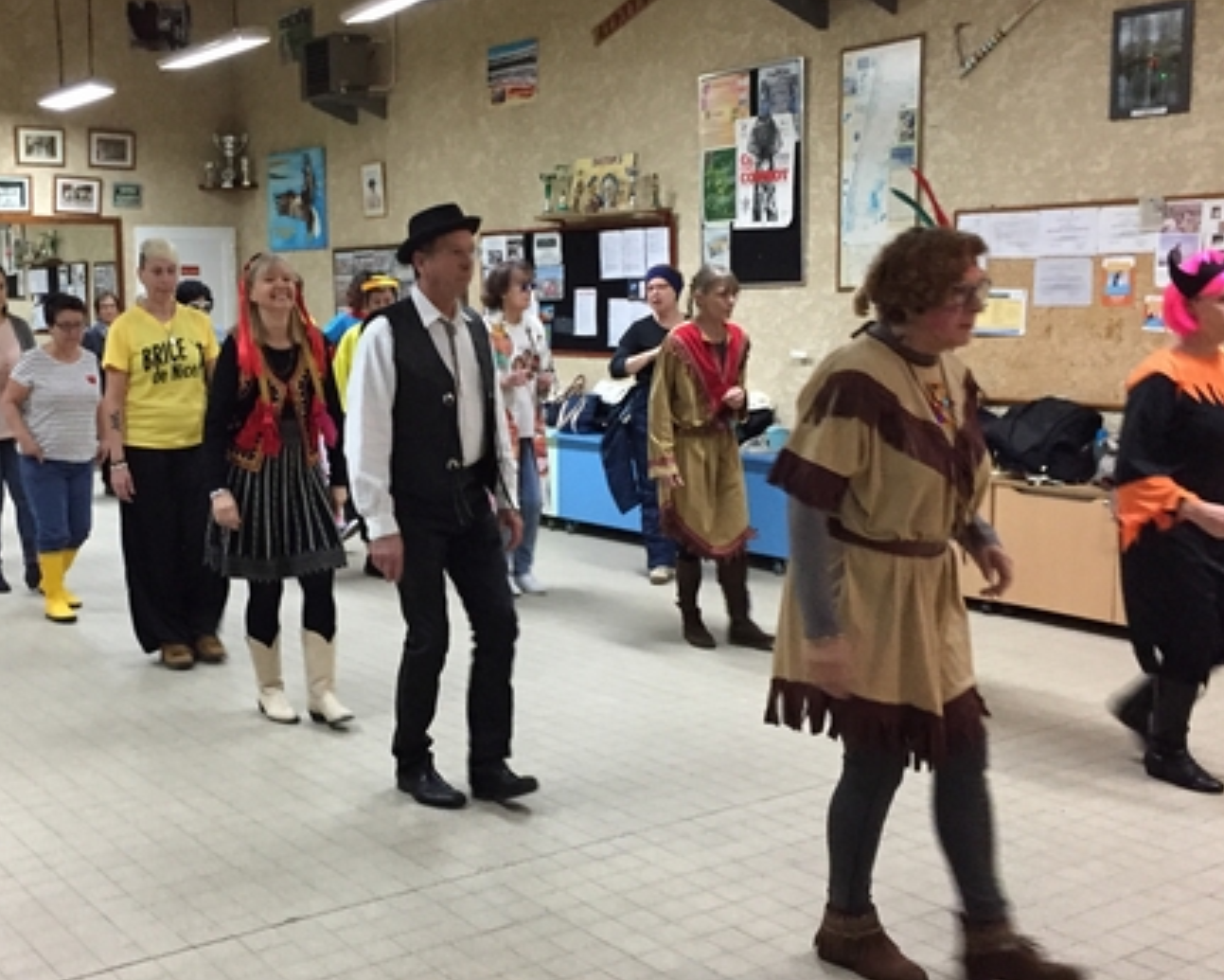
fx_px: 1522
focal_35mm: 42
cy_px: 477
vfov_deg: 35.7
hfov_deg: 43.4
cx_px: 443
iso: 250
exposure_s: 1/25
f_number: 2.2
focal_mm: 4.15
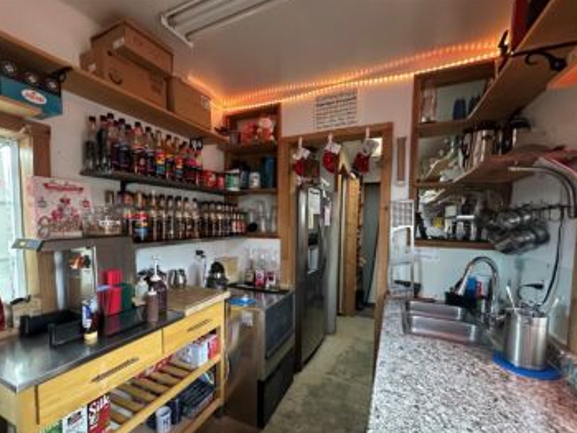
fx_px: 267
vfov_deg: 78.0
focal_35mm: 16
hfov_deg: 94.3
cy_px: 237
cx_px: 269
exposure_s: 1/60
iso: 1000
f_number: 2.2
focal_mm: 2.22
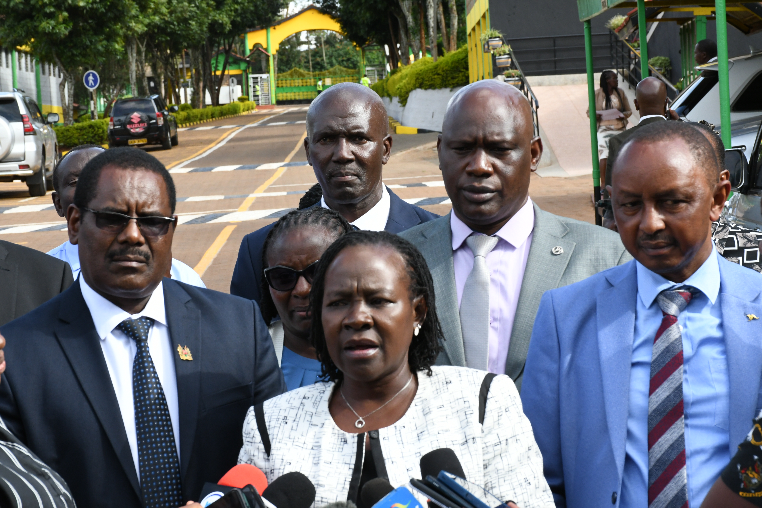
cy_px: 254
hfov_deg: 19.5
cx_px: 381
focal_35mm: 105
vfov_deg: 13.0
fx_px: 2222
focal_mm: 70
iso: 1000
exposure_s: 1/250
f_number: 13
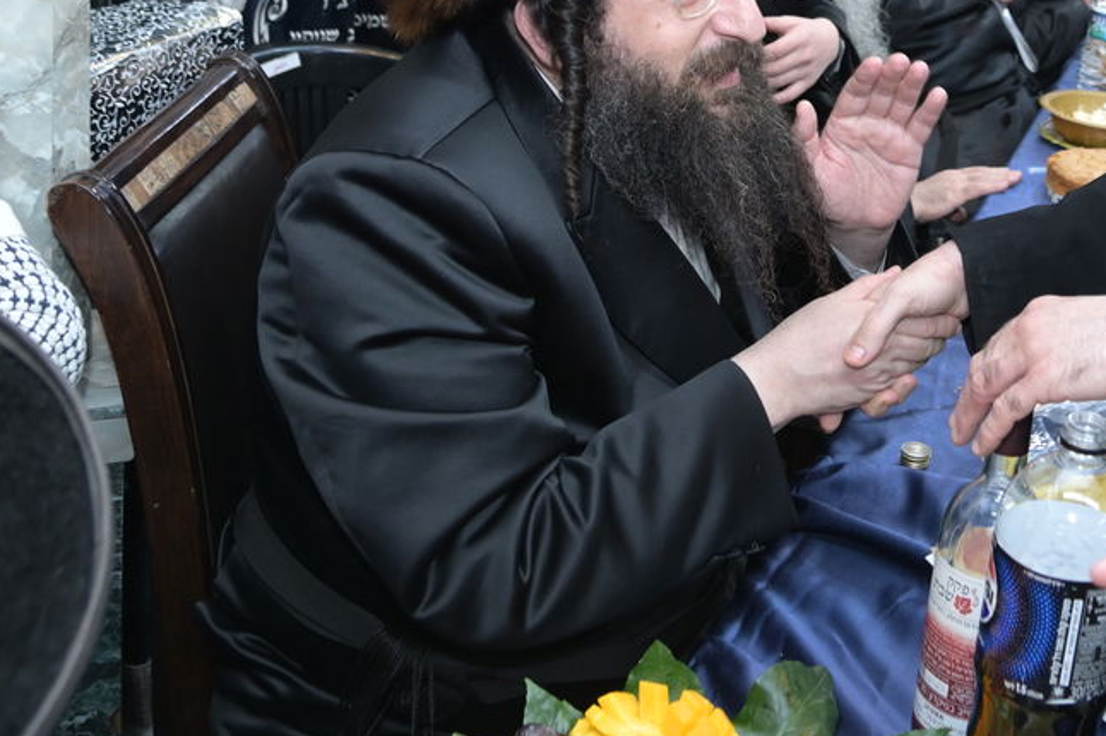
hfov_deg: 36.9
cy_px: -34
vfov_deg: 24.5
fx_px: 1597
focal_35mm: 52
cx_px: 878
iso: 1600
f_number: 4.5
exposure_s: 1/200
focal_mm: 24
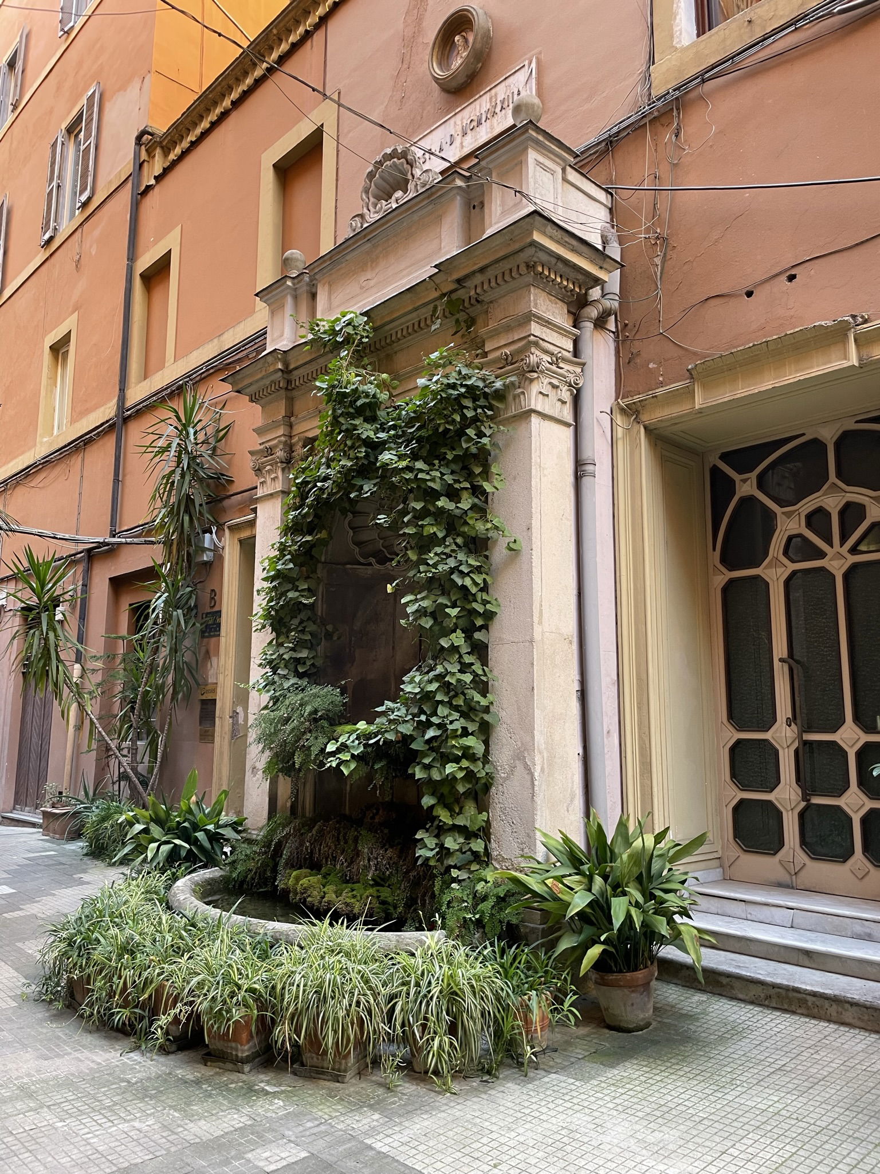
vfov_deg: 67.3
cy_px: 587
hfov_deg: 53.1
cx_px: 440
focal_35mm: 26
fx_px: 881
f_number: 1.6
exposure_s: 1/50
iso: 100
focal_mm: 4.2
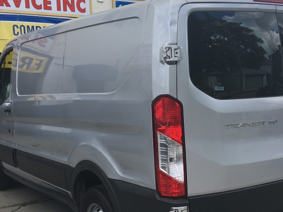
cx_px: 158
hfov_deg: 36.1
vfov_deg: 27.4
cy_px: 131
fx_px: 433
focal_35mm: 53
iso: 25
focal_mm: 4.15
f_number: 2.2
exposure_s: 1/620
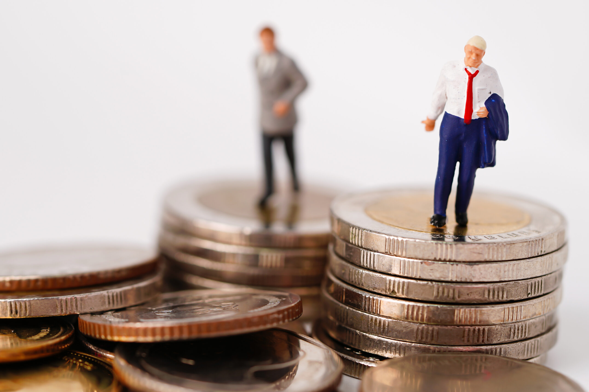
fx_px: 2209
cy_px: 196
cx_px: 294
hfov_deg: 15.2
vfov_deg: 10.2
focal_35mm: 135
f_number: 4.5
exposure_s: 1/60
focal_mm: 90
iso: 80
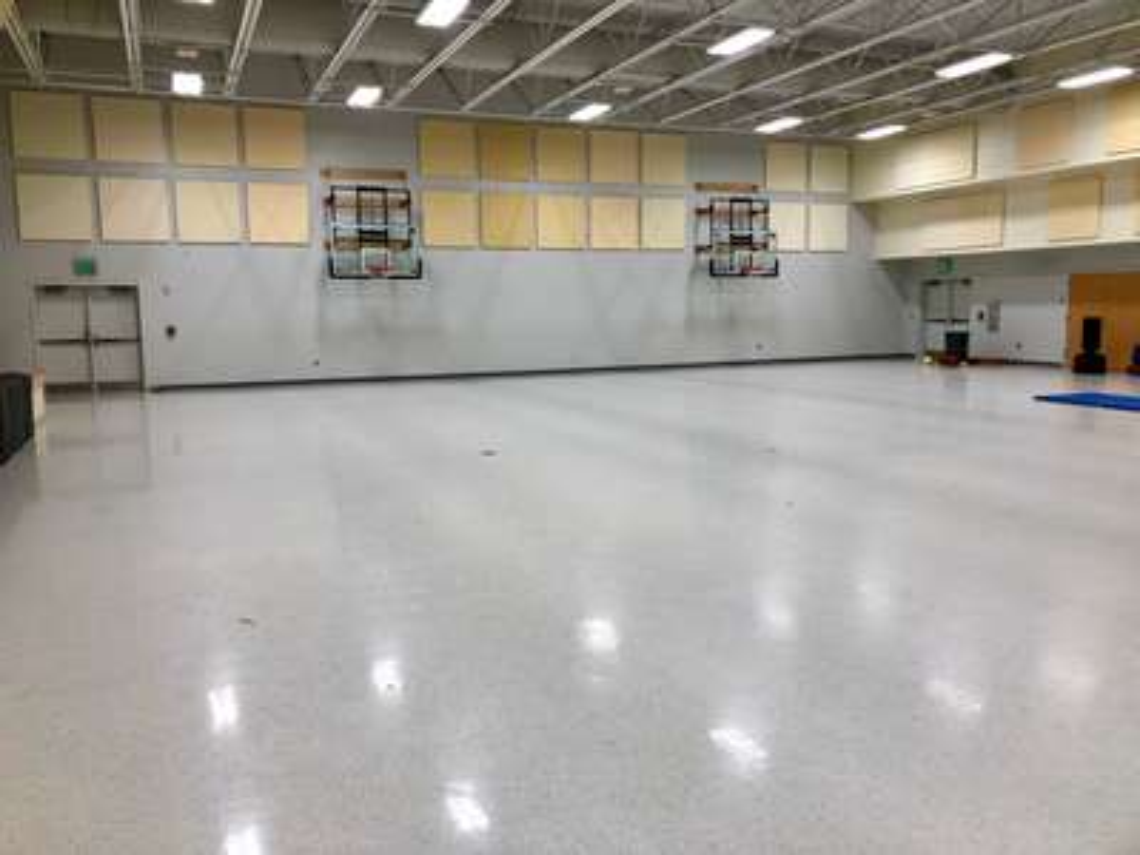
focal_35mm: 28
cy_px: 428
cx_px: 570
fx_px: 922
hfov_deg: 63.4
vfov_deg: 49.7
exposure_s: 1/120
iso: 40
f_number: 1.8
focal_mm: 4
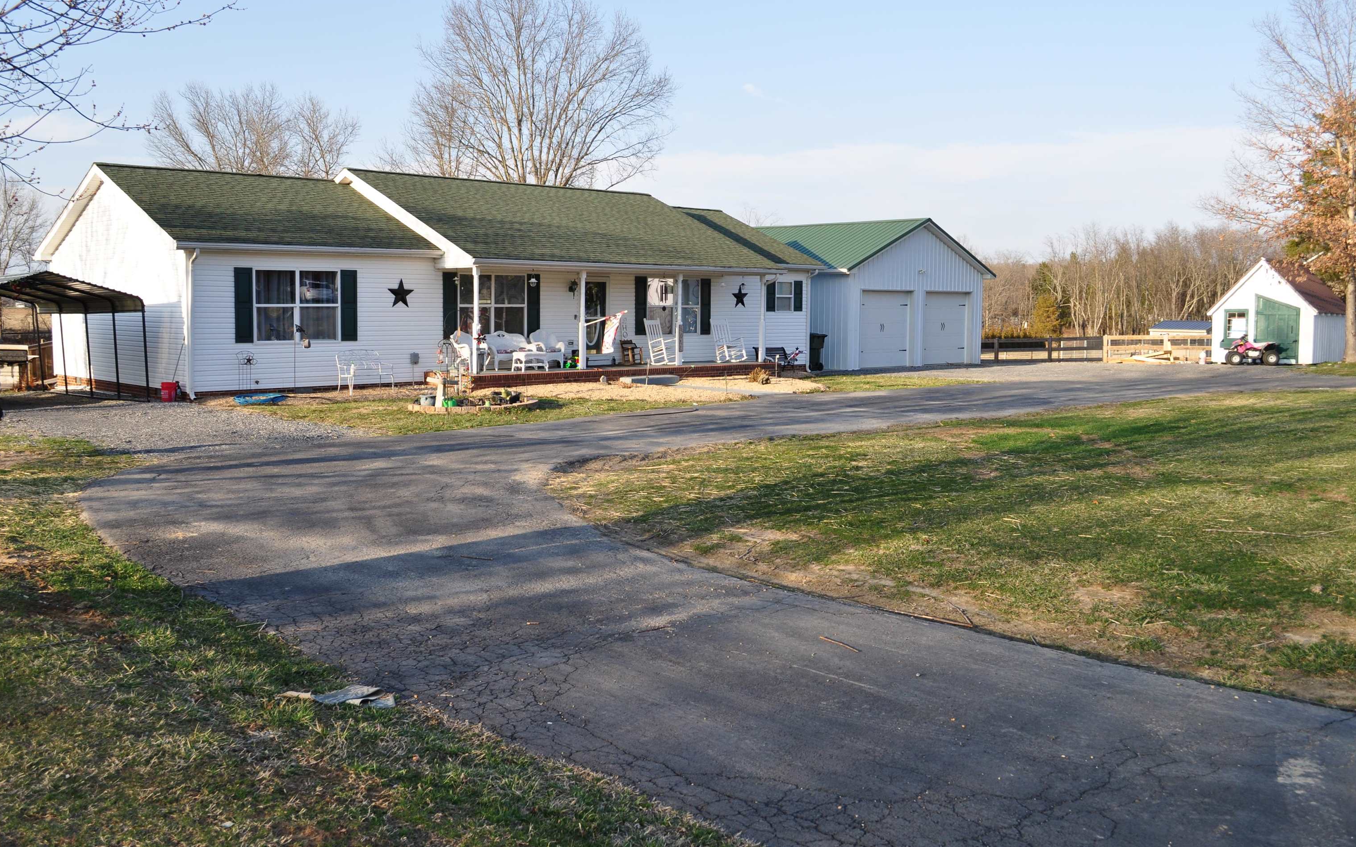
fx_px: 1257
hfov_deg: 56.7
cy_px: 430
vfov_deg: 37.3
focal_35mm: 34
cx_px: 682
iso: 200
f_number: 9
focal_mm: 22
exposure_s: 1/160
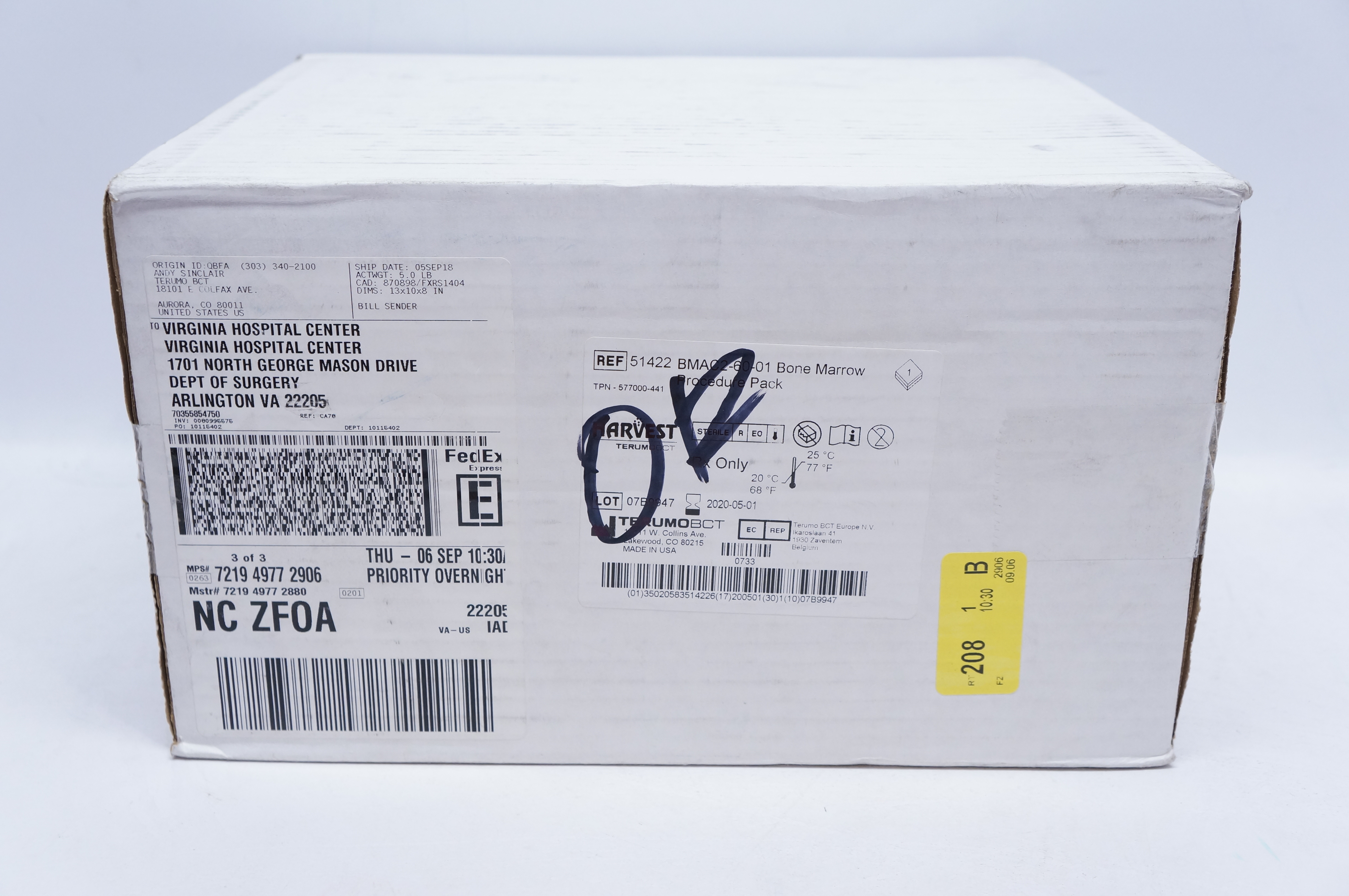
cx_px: 674
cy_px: 448
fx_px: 1572
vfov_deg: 31.8
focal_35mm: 42
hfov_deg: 46.4
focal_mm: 28
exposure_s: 1/80
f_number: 5.6
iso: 800
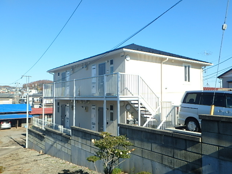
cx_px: 116
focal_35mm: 31
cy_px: 87
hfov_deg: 58.4
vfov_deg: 45.4
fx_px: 208
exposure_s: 1/500
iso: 125
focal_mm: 5.6
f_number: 4.7
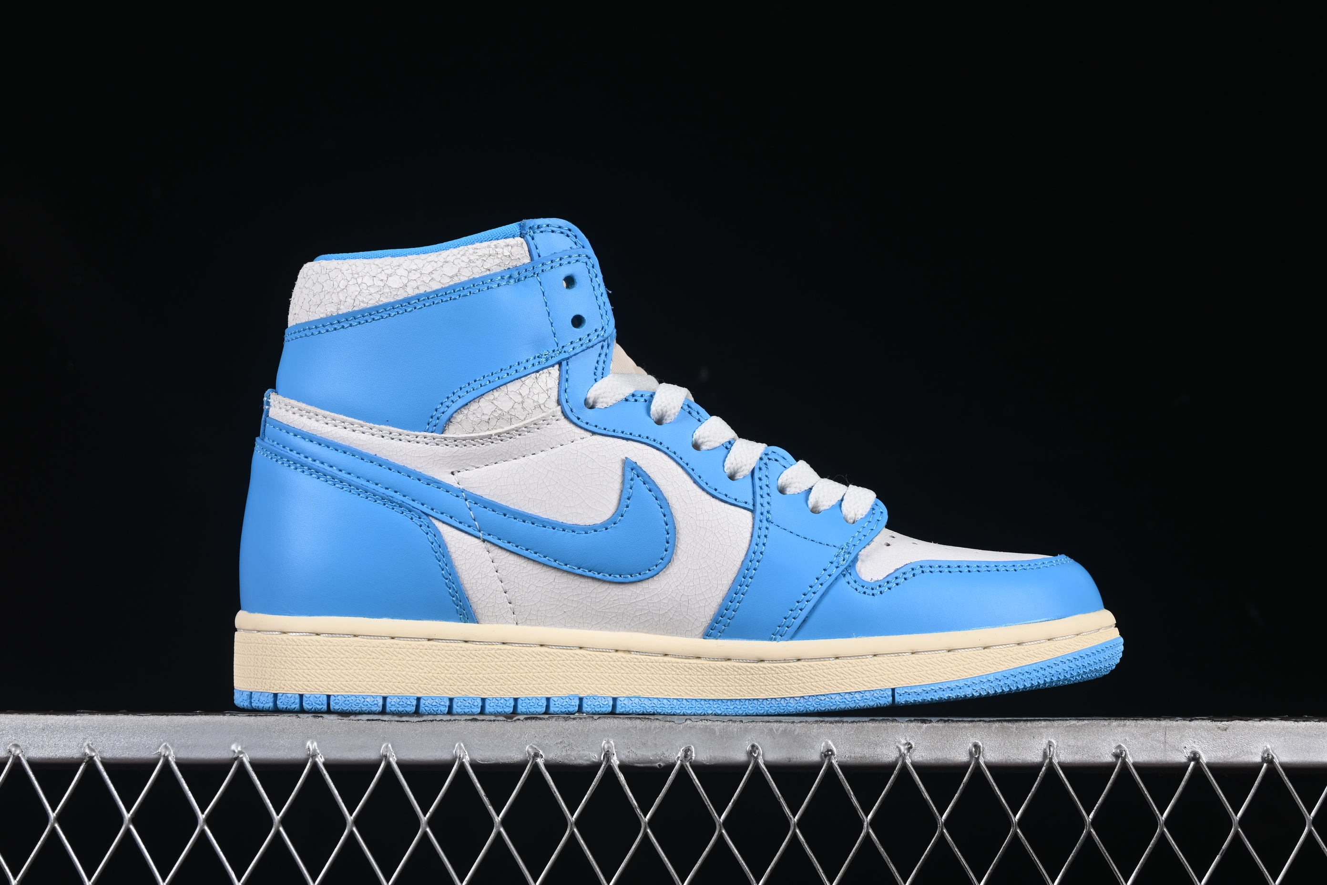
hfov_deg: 27.0
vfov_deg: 18.2
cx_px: 664
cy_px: 442
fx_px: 2764
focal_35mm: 75
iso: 160
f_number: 8
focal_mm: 50
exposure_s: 1/80
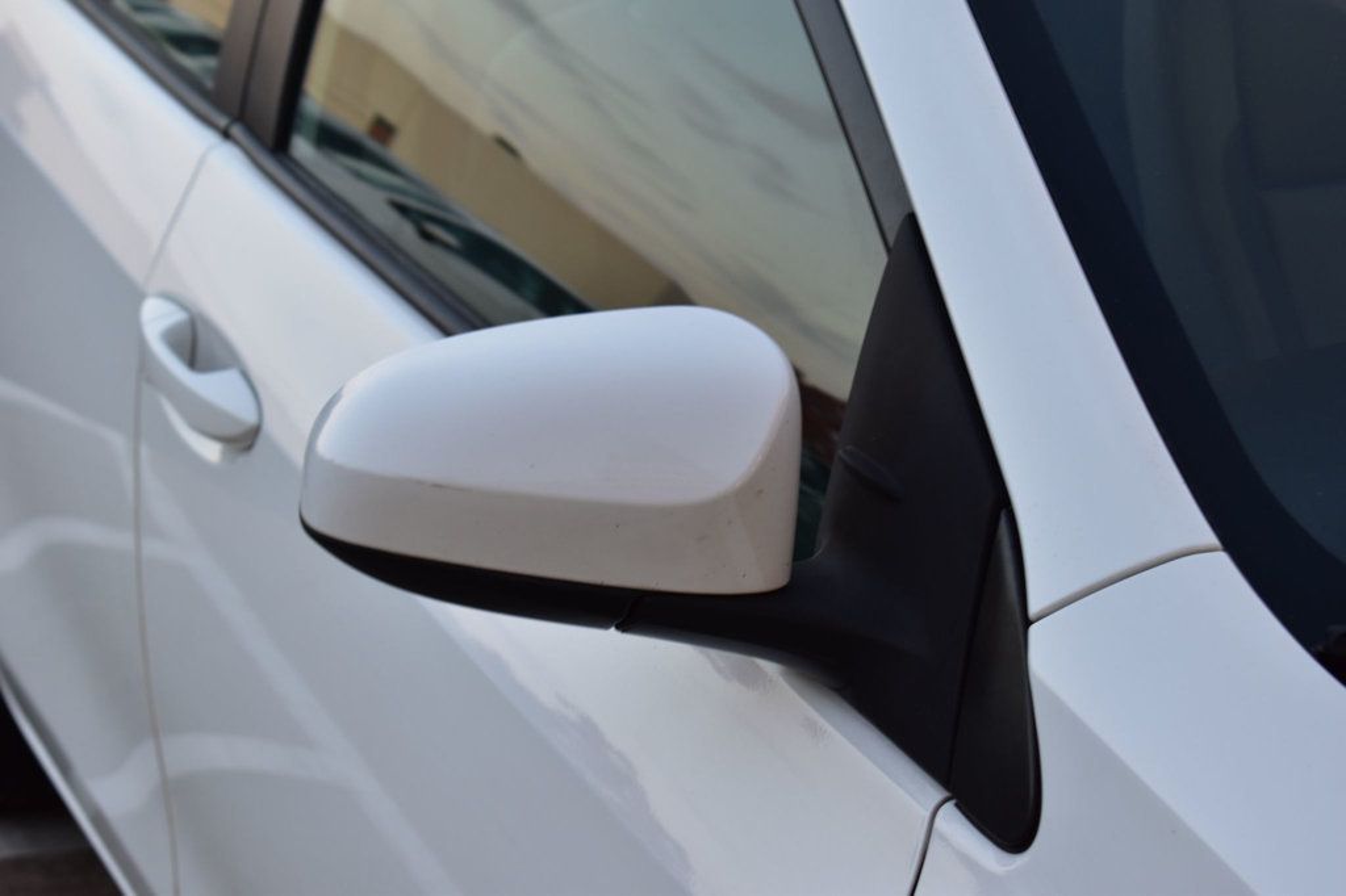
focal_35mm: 82
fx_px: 3083
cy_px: 448
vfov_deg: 16.5
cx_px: 673
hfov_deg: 24.6
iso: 400
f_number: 6.3
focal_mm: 55
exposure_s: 1/20
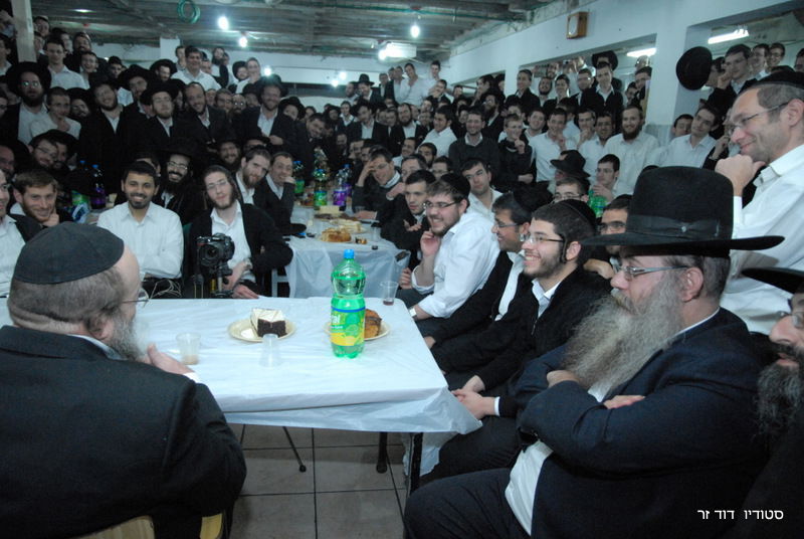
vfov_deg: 53.3
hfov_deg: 73.7
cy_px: 270
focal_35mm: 24
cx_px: 402
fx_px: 537
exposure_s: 1/50
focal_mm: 16
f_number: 3.5
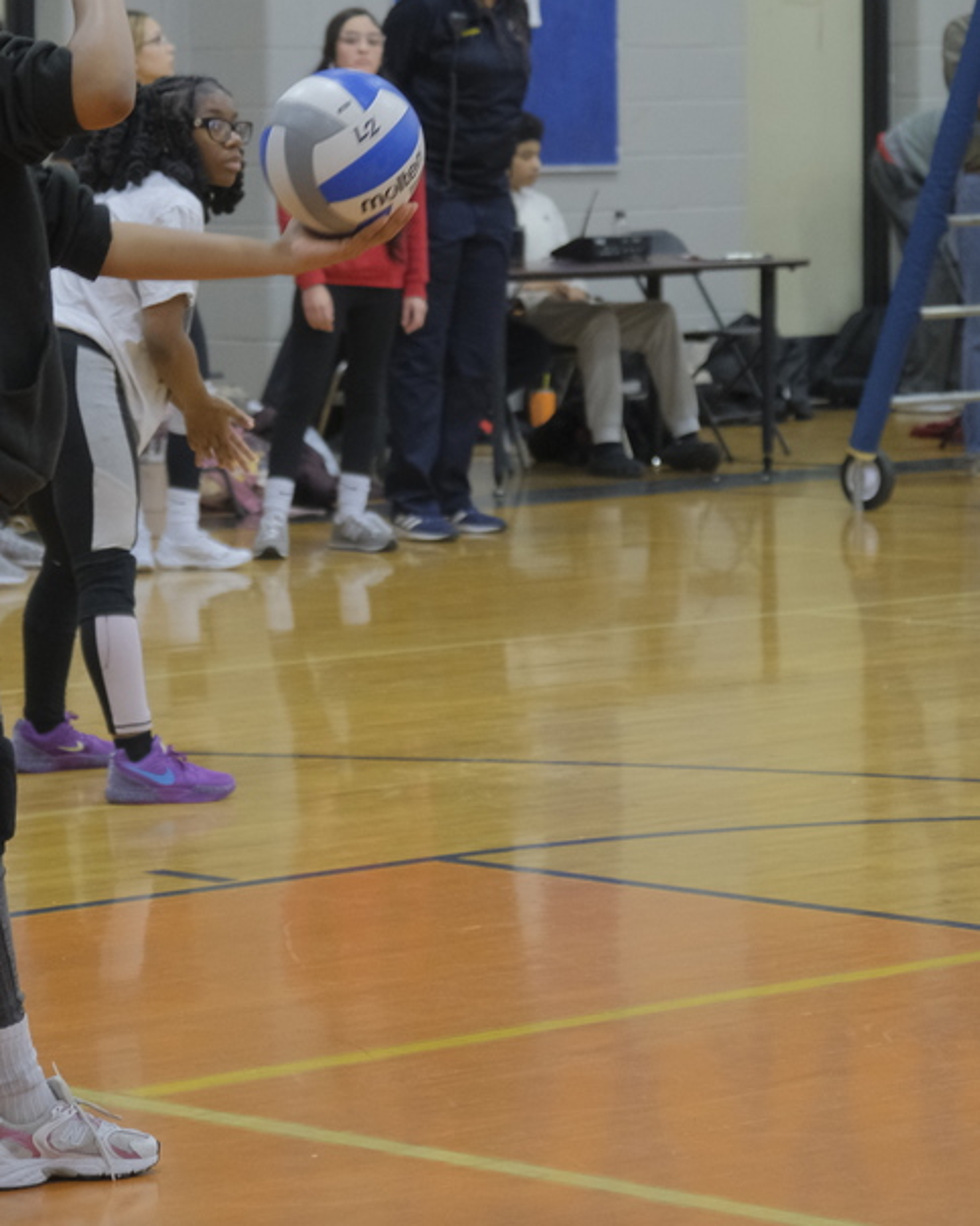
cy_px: 252
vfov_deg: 12.3
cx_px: 336
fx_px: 5657
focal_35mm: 156
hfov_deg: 9.9
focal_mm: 65.2
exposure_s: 1/100
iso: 2500
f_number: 4
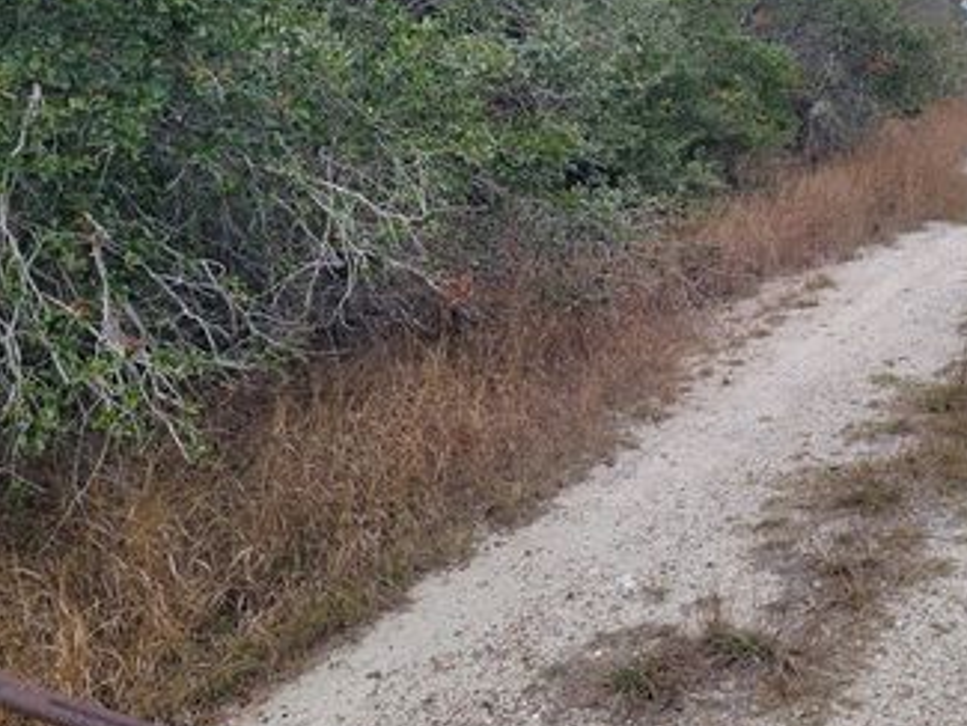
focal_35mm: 40
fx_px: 1118
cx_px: 643
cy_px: 228
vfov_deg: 35.5
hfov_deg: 46.1
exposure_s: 1/500
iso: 40
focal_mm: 5.4
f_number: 1.8
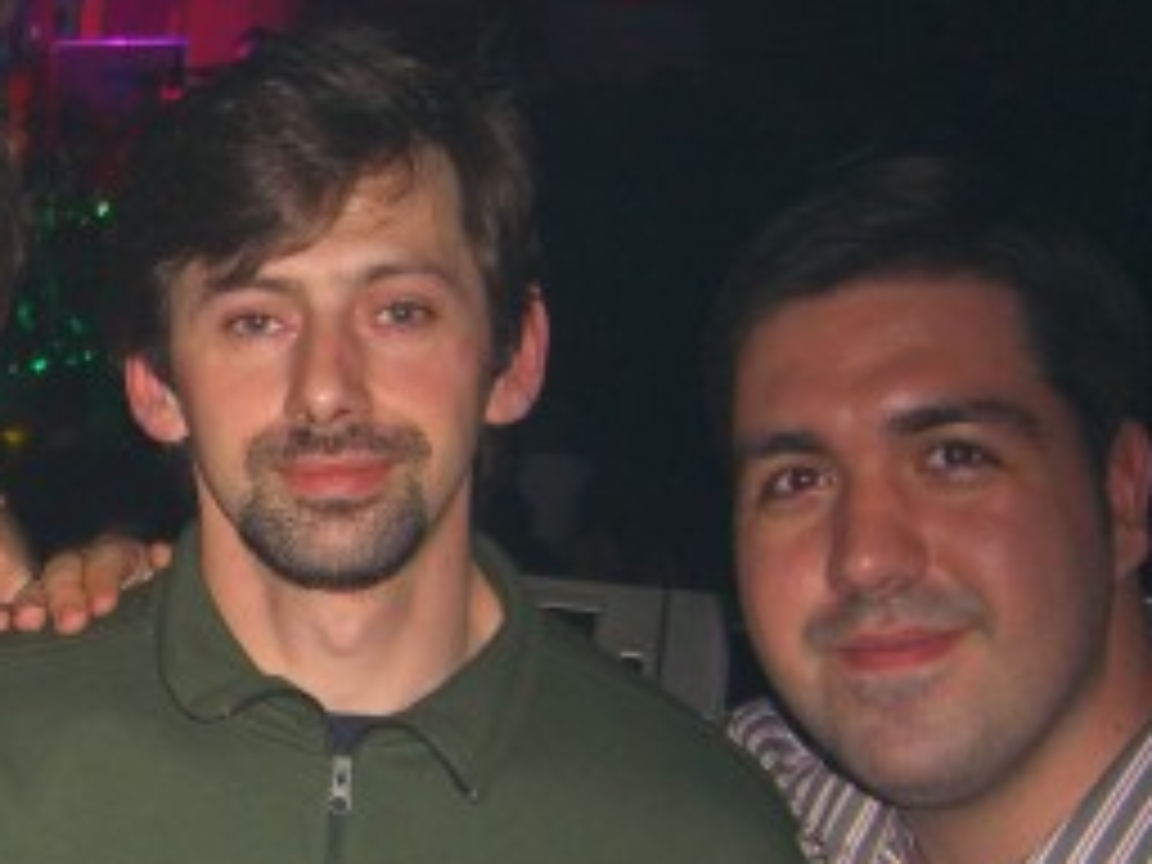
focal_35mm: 89
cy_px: 572
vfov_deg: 16.6
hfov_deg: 21.1
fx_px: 2962
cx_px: -45
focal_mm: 7.9
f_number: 2.8
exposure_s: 1/60
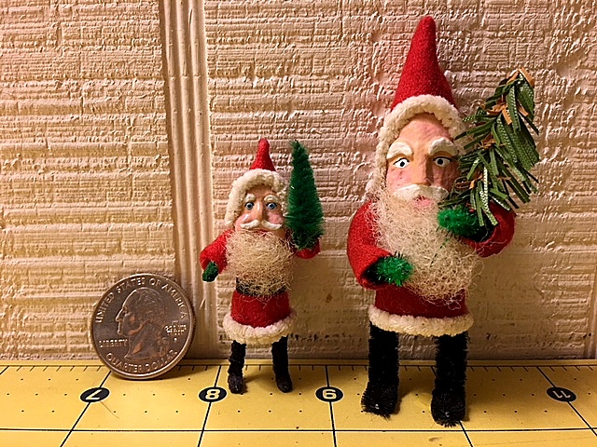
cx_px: 298
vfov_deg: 48.2
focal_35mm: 29
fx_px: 500
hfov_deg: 61.7
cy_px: 224
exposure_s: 1/15
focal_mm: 4.15
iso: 50
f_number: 2.2
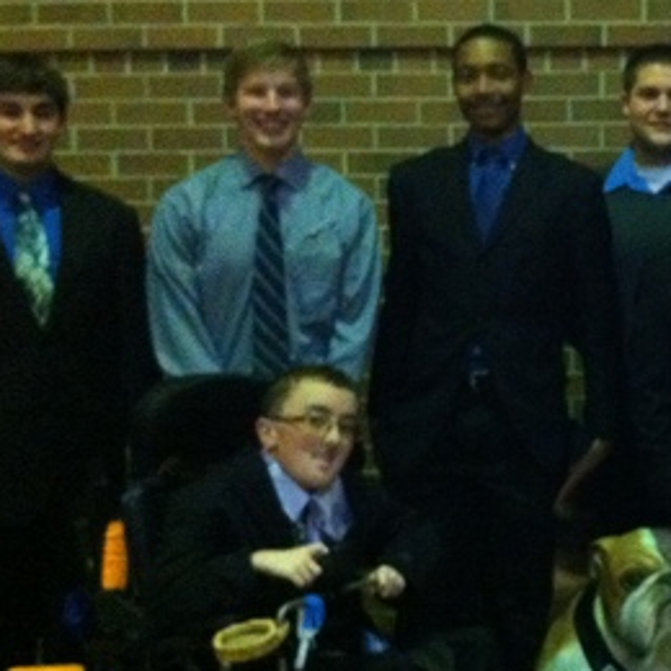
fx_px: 1667
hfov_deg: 21.8
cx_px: 697
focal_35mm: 76
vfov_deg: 22.8
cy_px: 348
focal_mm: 3.85
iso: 1000
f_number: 2.8
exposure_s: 1/15
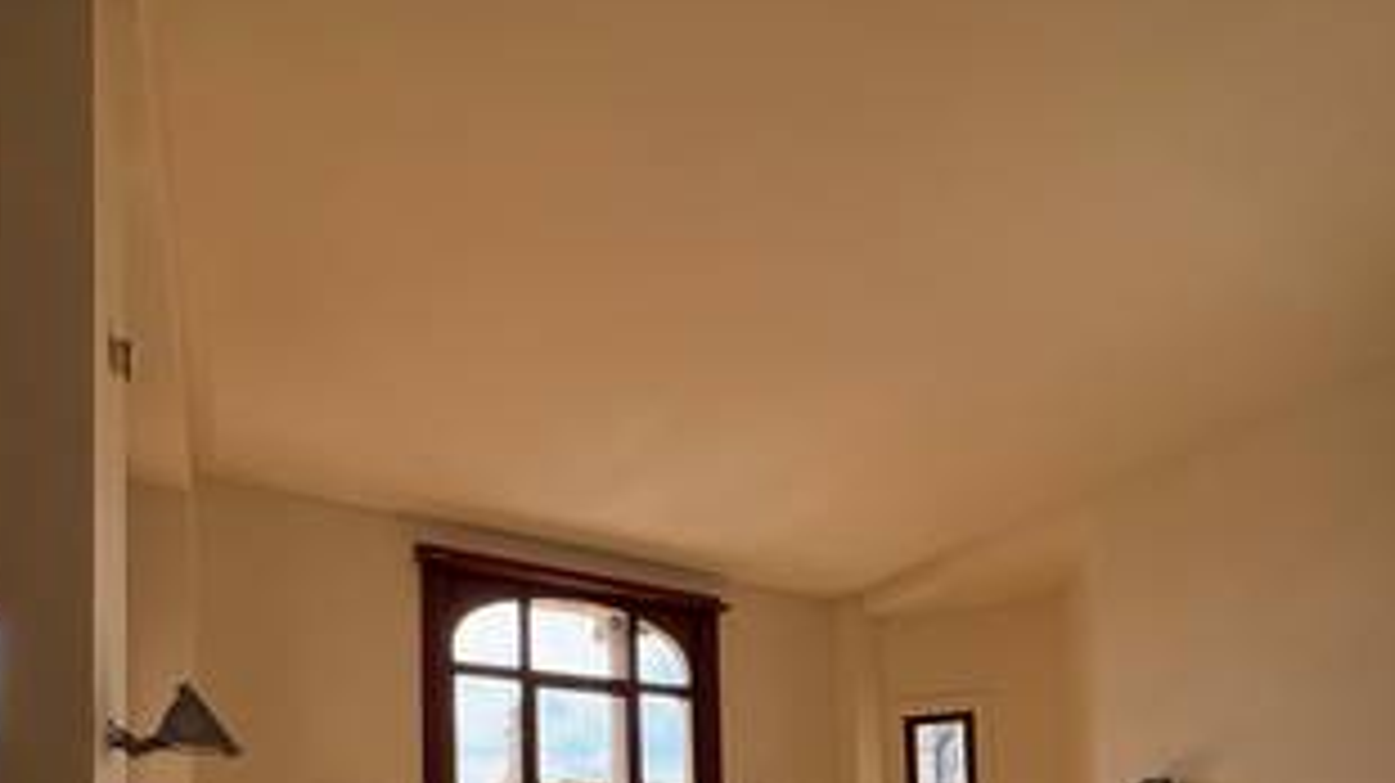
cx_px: 684
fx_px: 776
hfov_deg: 83.9
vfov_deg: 43.1
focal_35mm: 21
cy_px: 839
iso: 50
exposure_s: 1/308
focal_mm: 2.22
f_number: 2.2
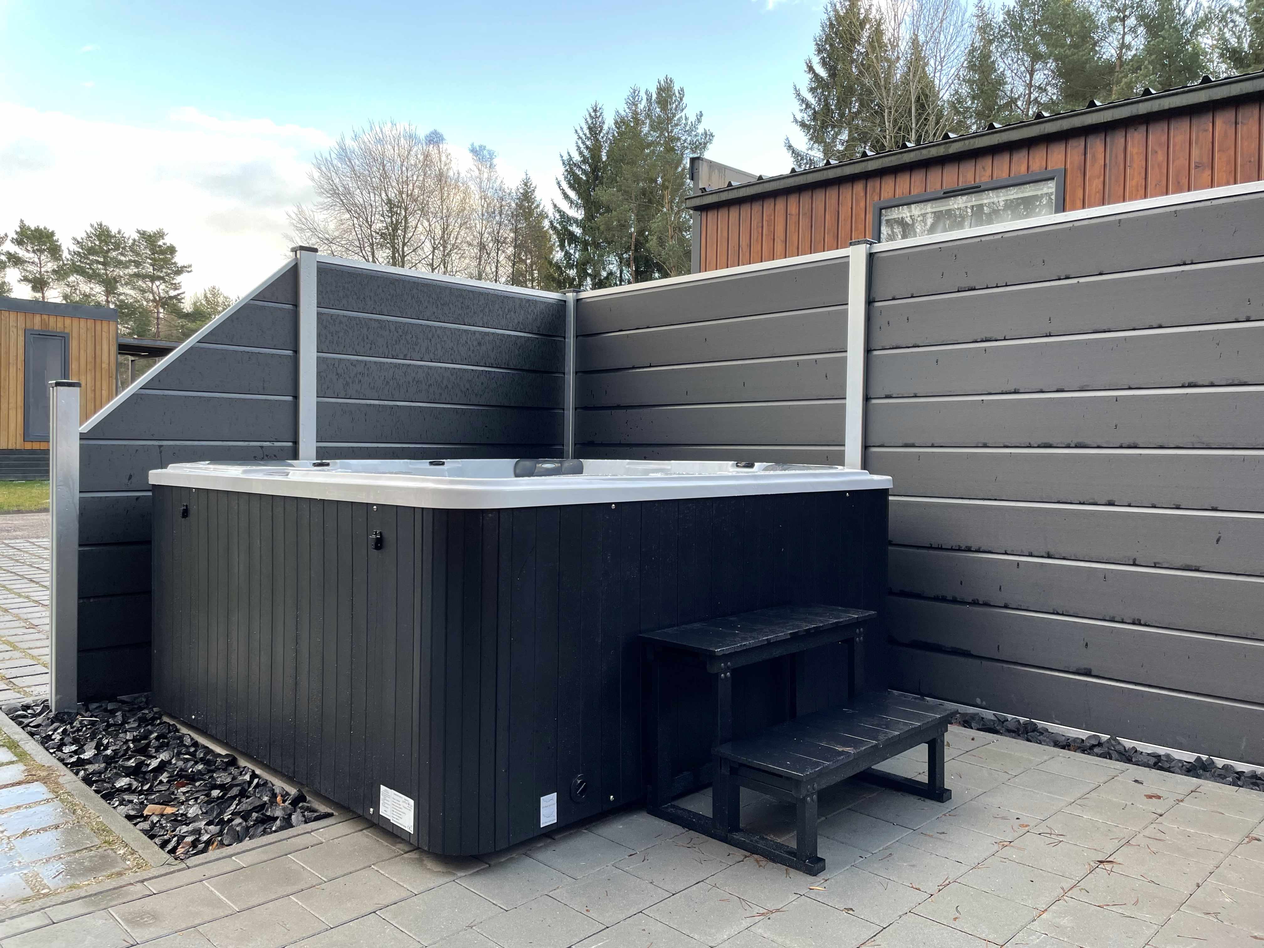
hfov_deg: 67.3
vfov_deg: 53.1
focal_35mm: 26
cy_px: 474
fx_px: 949
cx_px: 632
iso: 50
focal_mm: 4.2
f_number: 1.6
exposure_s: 1/121
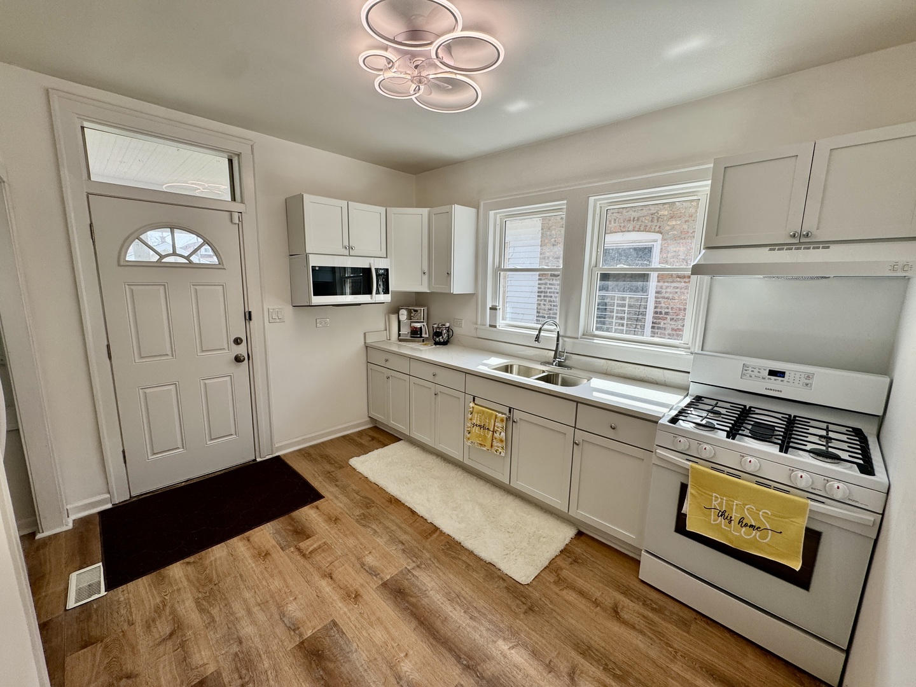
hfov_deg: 102.1
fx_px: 370
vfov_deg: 85.7
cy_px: 344
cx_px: 458
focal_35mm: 14
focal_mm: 2.22
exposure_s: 1/299
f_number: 2.2
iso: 40
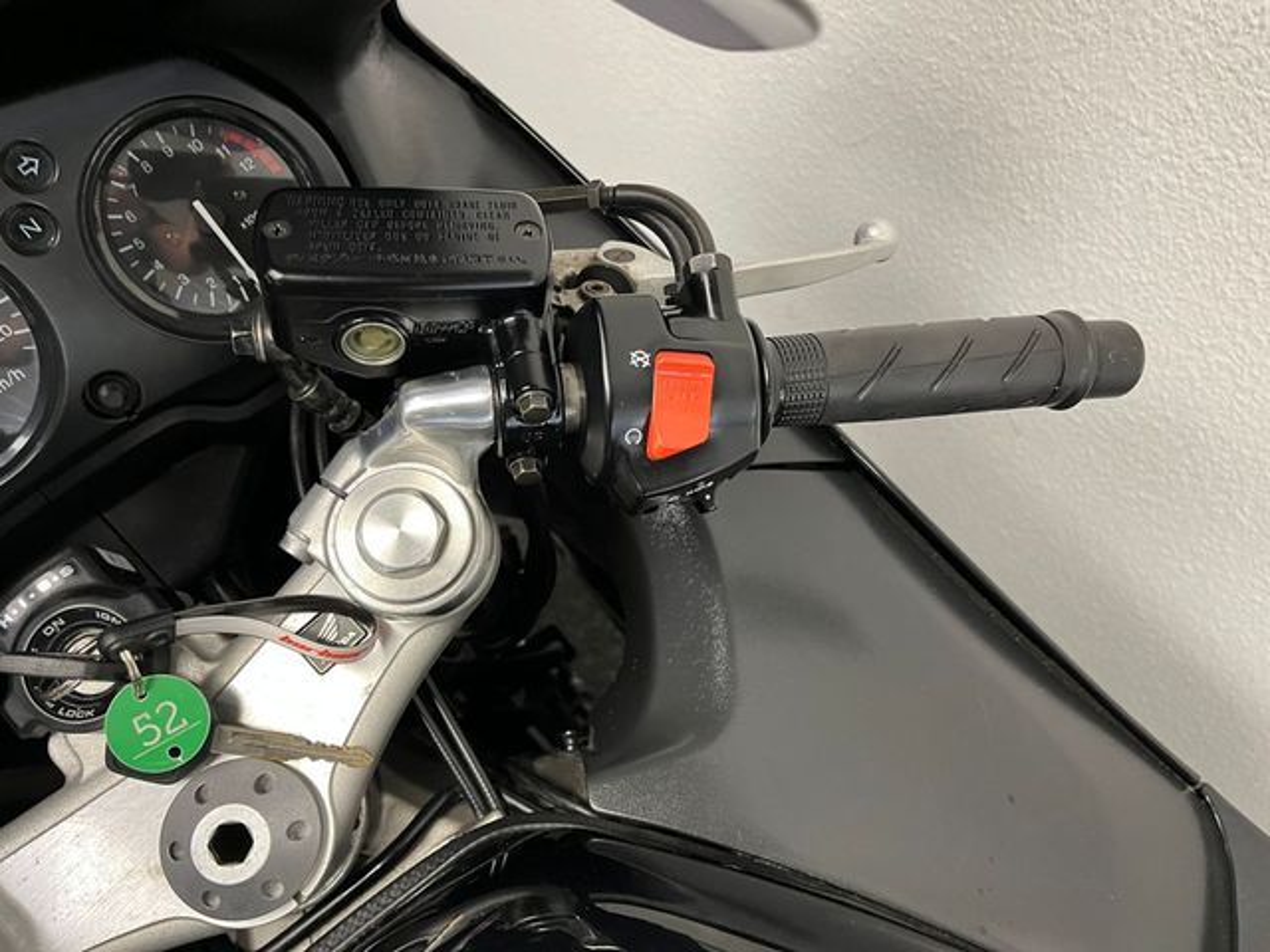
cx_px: 635
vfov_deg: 53.1
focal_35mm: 26
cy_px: 476
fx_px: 954
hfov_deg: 67.3
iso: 160
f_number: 1.6
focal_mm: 5.1
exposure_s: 1/50
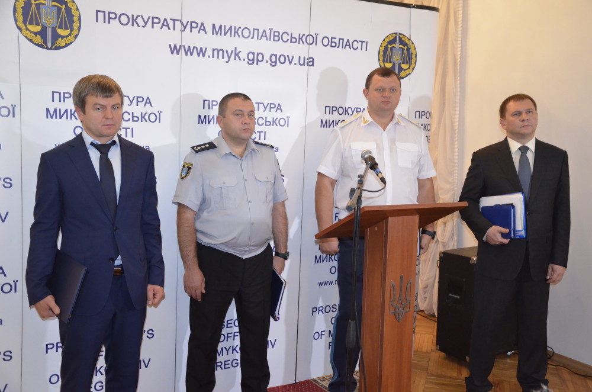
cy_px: 196
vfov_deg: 34.1
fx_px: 640
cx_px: 296
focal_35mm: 39
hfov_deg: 49.6
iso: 2800
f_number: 4
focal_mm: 26
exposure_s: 1/60
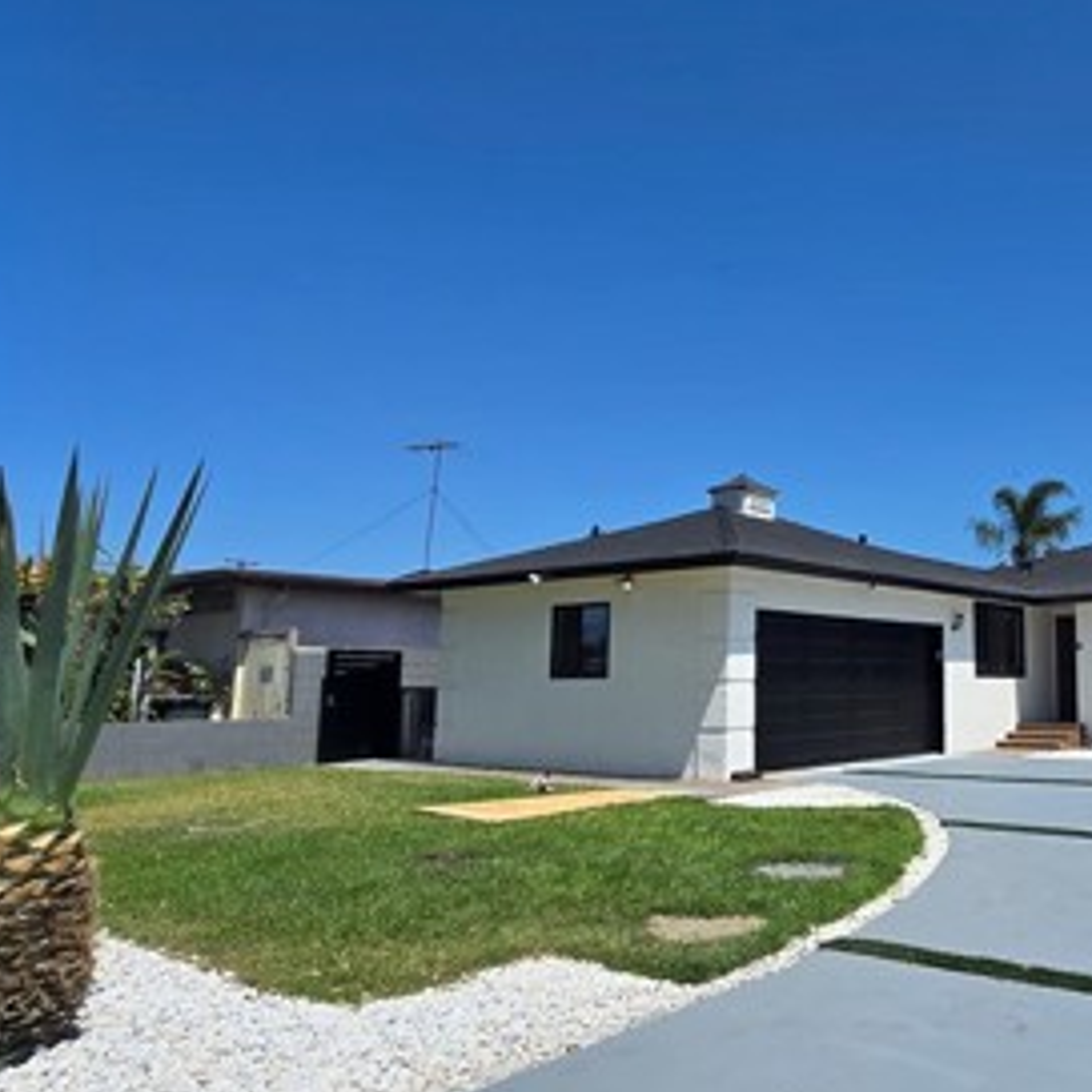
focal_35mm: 27
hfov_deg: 54.3
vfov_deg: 59.1
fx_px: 964
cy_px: 530
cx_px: 899
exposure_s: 1/3768
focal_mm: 2.2
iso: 50
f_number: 2.2
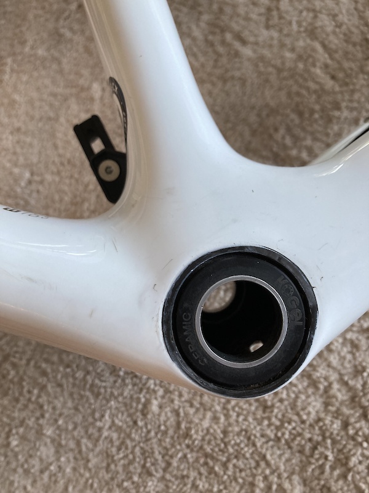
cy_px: 246
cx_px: 184
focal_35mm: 28
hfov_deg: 49.7
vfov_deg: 63.4
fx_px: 398
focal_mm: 3.99
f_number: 1.8
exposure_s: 1/60
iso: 125
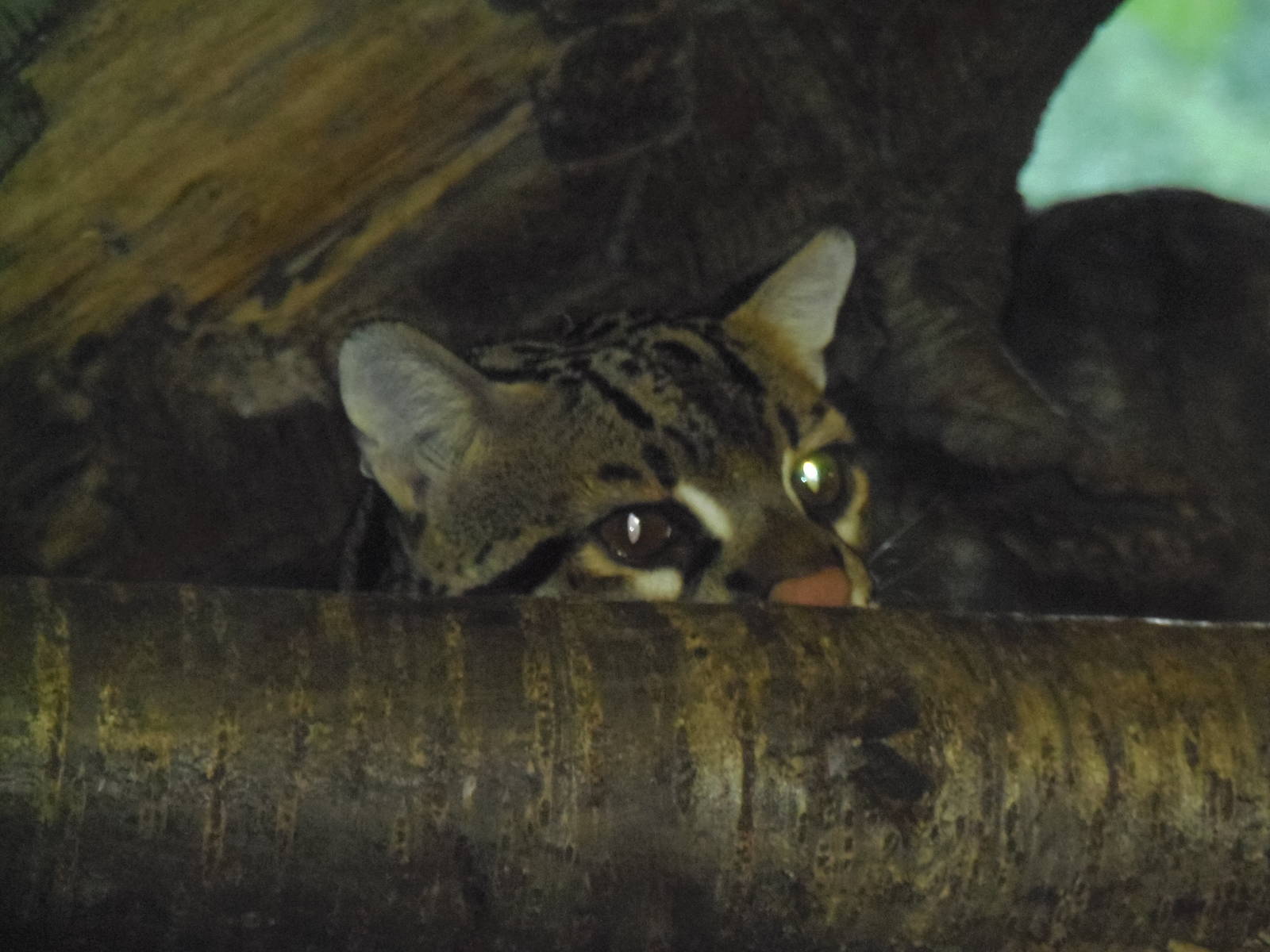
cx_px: 635
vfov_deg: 3.3
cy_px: 476
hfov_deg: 4.4
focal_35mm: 447
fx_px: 16400
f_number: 5
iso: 800
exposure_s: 1/80
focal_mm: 82.8
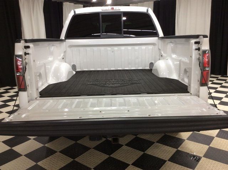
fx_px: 210
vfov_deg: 44.1
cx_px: 114
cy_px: 85
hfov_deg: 56.9
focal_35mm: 32
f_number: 2.4
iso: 50
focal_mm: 3.3
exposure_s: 1/24
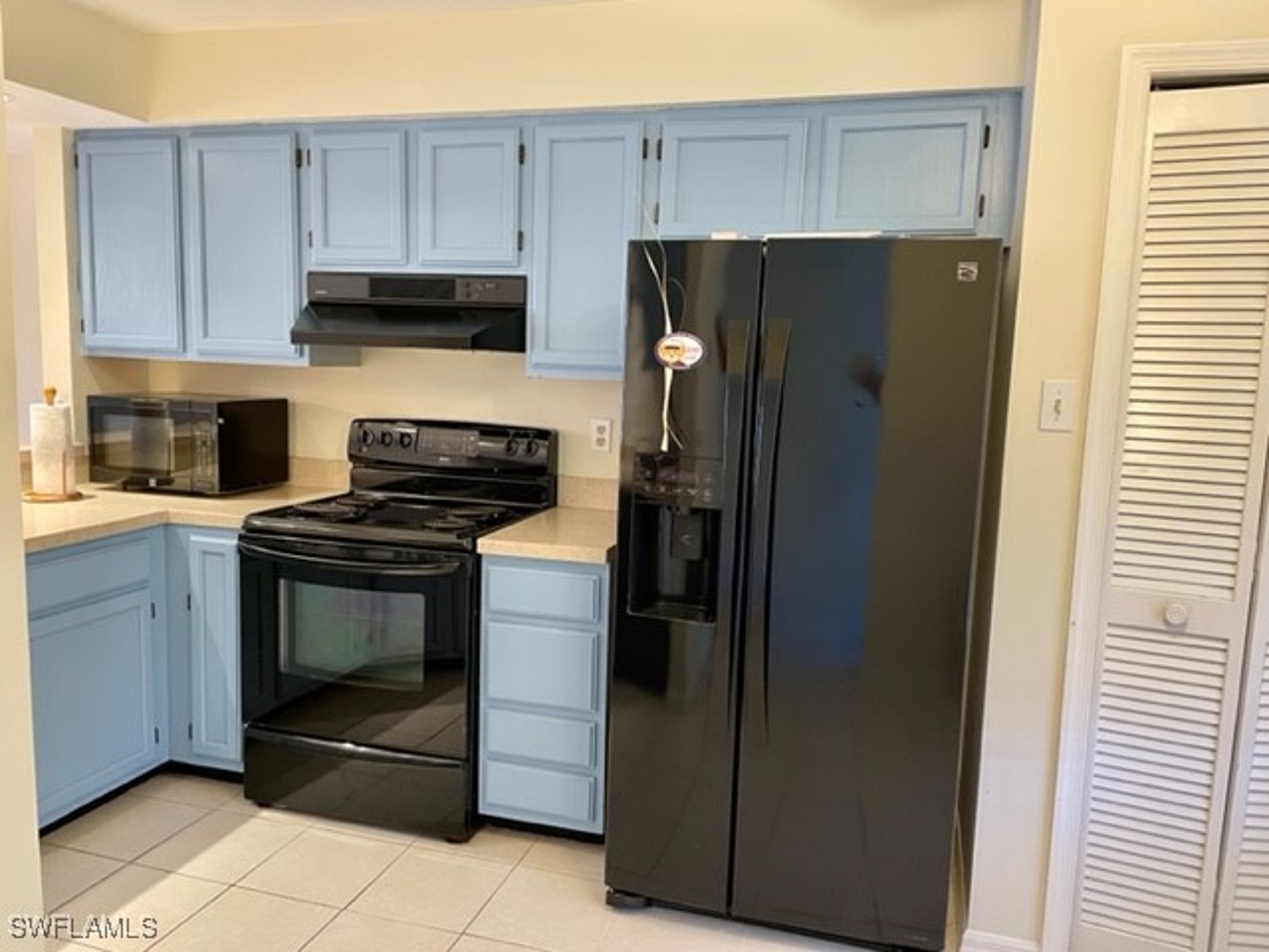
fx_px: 953
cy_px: 476
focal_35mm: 26
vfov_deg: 53.1
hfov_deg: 67.3
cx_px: 634
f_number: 1.6
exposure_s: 1/60
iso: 125
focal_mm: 4.2
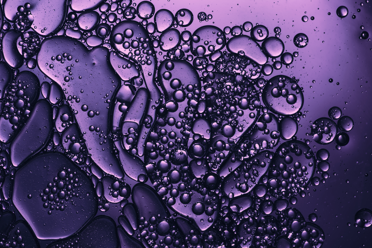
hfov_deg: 15.2
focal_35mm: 135
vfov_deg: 10.2
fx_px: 1395
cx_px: 186
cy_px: 124
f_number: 11
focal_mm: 90
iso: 100
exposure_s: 1/250
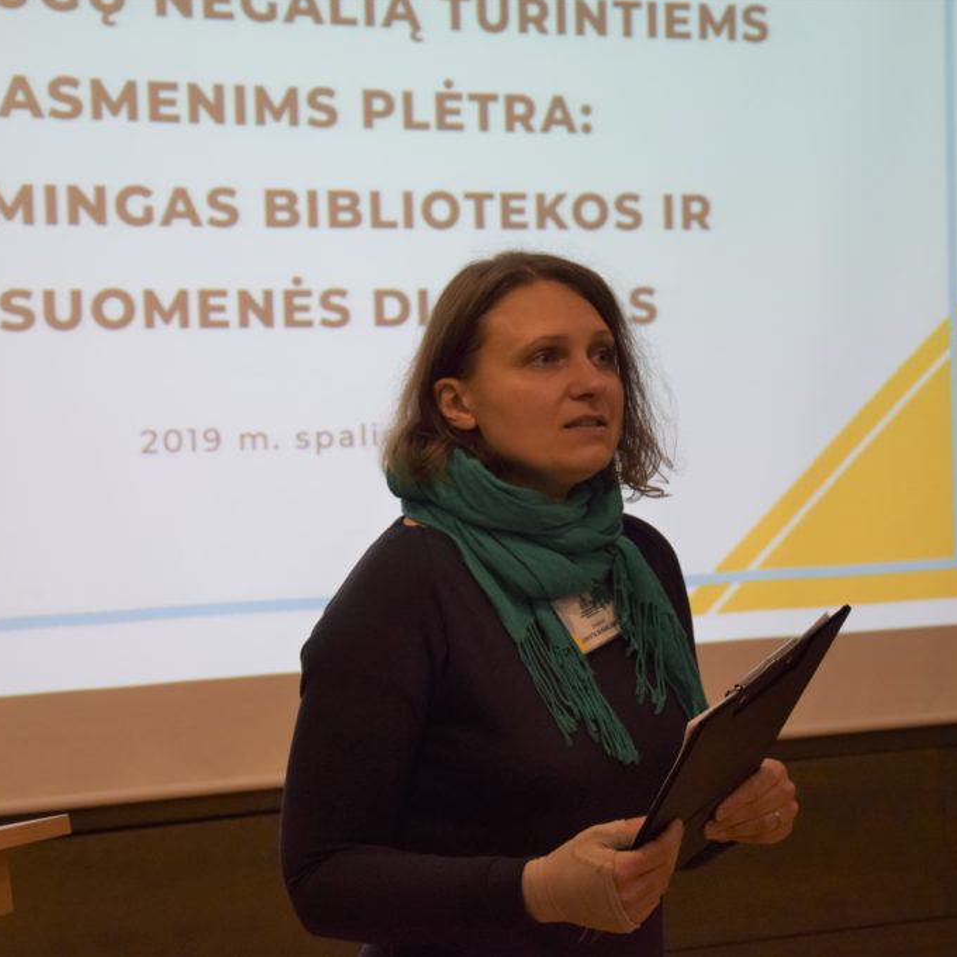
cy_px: 478
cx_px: 433
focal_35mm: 96
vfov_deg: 18.1
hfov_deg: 18.1
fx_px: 3003
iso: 640
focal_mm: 50
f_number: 5
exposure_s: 1/60
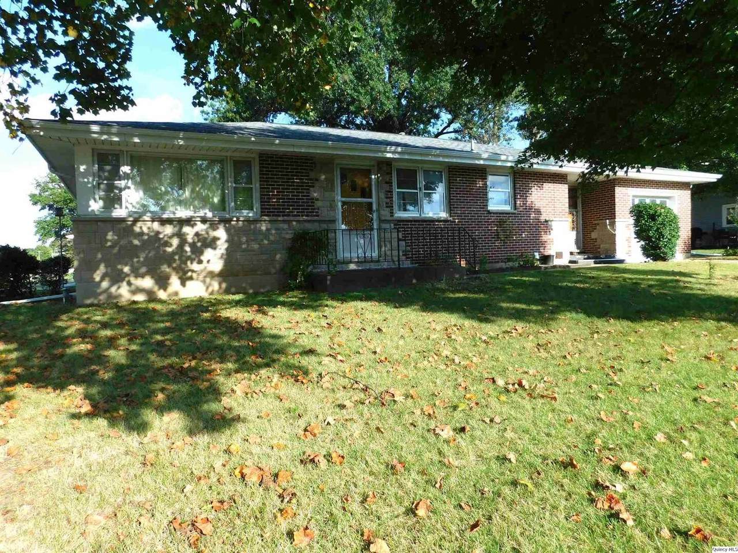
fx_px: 490
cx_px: 369
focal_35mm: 23
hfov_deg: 73.9
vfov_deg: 58.9
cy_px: 276
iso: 125
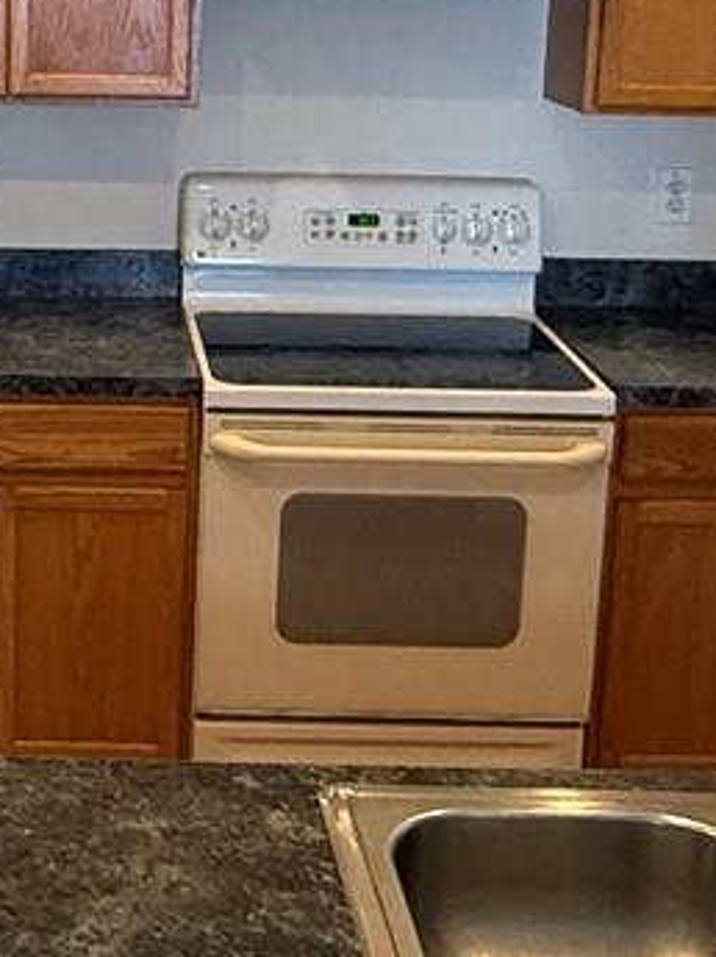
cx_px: 47
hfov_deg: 21.9
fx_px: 1796
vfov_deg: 29.1
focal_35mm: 65
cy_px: 180
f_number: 2.2
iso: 320
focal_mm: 2.22
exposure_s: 1/120
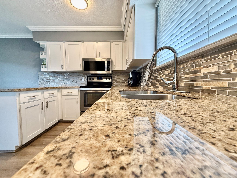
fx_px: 96
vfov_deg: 85.7
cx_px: 118
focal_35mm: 14
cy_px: 89
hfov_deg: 102.1
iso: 250
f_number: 2.2
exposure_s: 1/60
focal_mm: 2.22
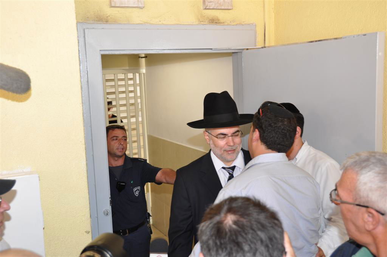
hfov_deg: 49.6
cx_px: 194
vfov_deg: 34.1
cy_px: 128
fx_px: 419
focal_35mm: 39
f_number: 4
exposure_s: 1/60
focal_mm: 26
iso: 400
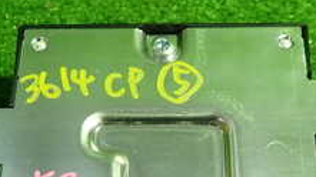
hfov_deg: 28.6
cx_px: 170
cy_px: 146
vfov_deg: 16.2
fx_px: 620
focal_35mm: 74
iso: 200
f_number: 2
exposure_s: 1/40
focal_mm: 4.5
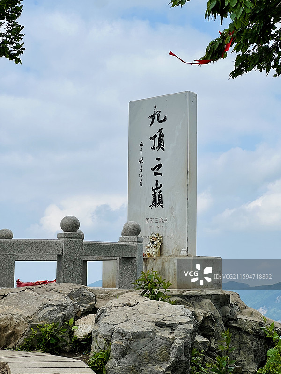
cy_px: 187
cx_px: 140
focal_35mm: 77
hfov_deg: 19.1
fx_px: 833
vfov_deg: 25.3
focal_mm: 9
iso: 32
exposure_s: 1/1193
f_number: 2.8
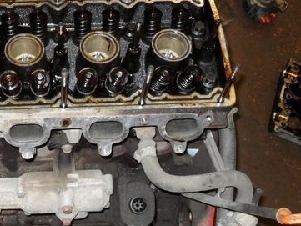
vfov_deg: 23.6
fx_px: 539
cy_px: 130
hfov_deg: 30.3
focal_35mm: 62
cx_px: 52
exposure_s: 1/45
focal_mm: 6.2
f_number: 2.8
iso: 200
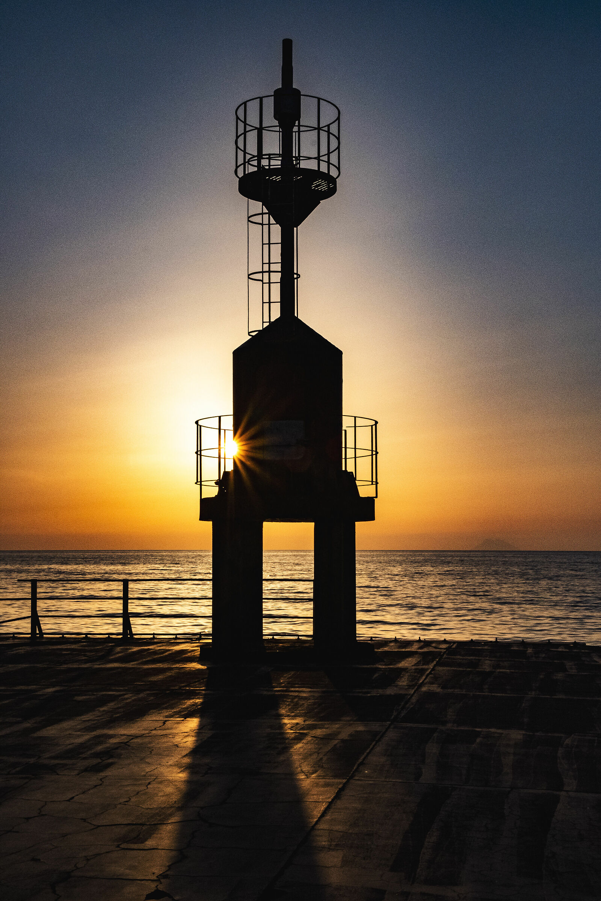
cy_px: 450
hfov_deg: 29.9
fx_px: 1127
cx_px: 300
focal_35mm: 45
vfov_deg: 43.6
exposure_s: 1/2000
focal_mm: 30.2
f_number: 22
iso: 1600
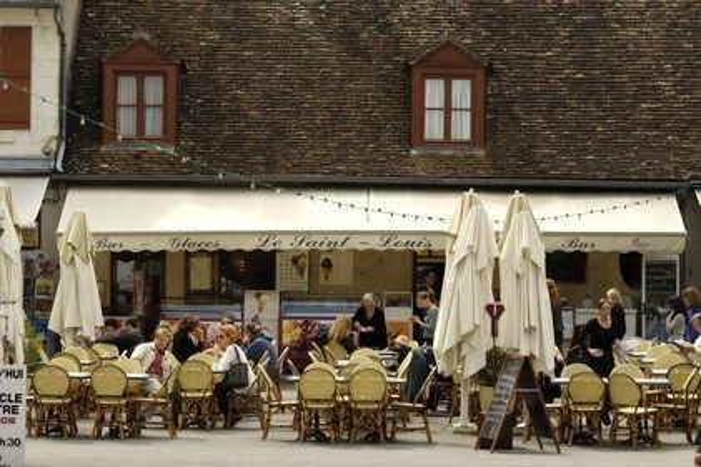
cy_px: 234
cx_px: 350
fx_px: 2627
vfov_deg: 10.1
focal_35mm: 135
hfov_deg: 15.2
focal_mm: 90
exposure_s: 1/160
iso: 100
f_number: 7.1
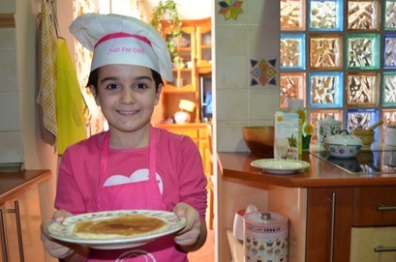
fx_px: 362
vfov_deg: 39.8
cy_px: 143
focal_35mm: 33
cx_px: 196
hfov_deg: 57.3
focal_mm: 20
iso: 1250
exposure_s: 1/60
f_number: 3.8
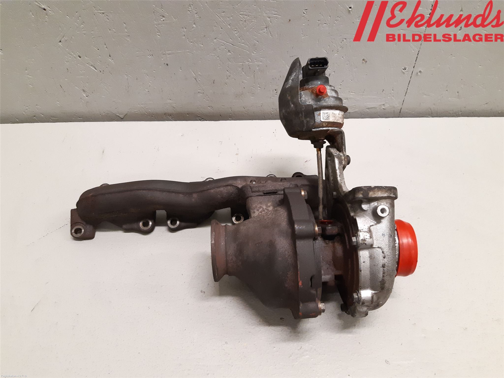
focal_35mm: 26
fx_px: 379
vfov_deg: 53.1
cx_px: 252
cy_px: 189
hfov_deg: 67.3
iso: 250
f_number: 1.7
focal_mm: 3.93
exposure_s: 1/50
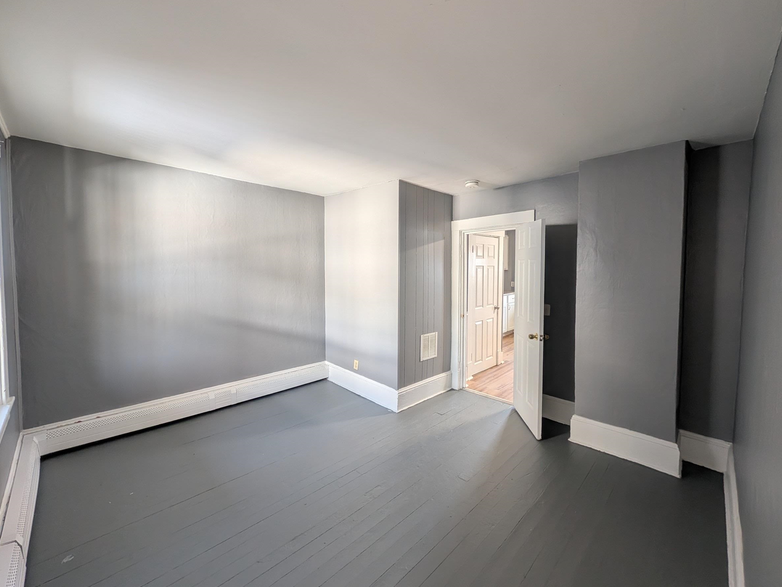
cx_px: 386
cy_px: 282
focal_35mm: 13
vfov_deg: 89.9
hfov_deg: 106.2
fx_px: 294
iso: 83
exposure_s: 1/23.4
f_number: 1.7
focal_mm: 2.02
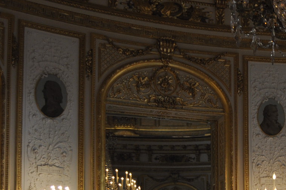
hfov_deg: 21.6
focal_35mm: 85
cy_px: 245
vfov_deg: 15.3
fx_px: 675
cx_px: 374
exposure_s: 1/100
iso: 400
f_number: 5.6
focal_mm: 20
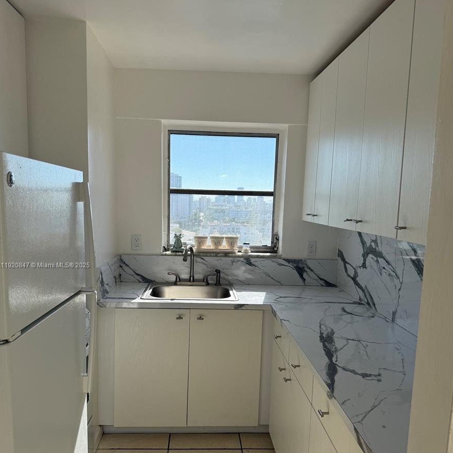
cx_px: 228
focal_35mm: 29
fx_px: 429
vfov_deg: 55.3
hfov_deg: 55.6
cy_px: 266
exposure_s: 1/2169
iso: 100
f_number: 1.78
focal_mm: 6.76
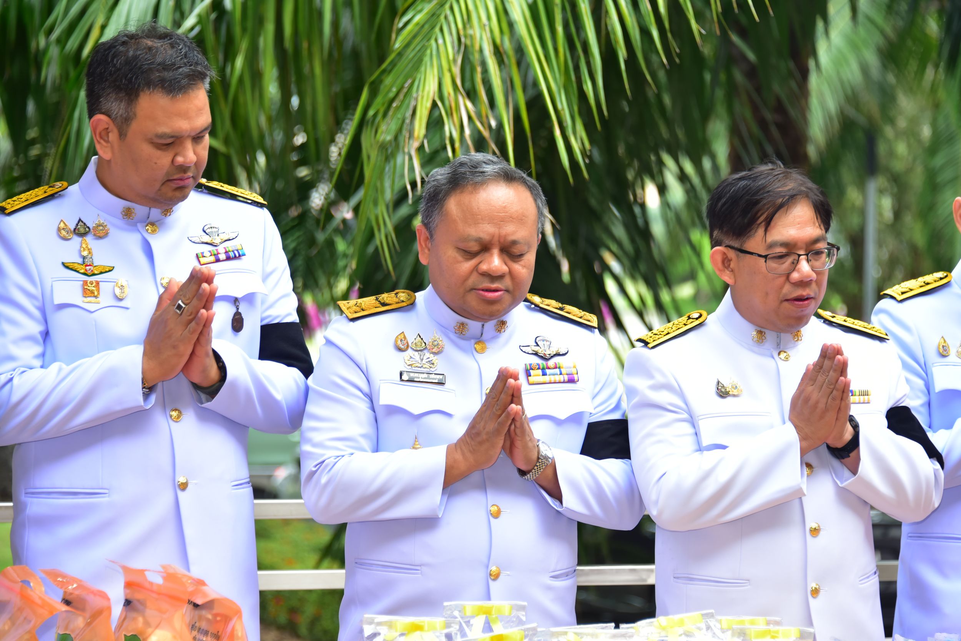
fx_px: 3605
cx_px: 480
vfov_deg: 10.2
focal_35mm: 135
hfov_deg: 15.2
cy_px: 320
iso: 800
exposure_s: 1/200
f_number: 5.6
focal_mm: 135
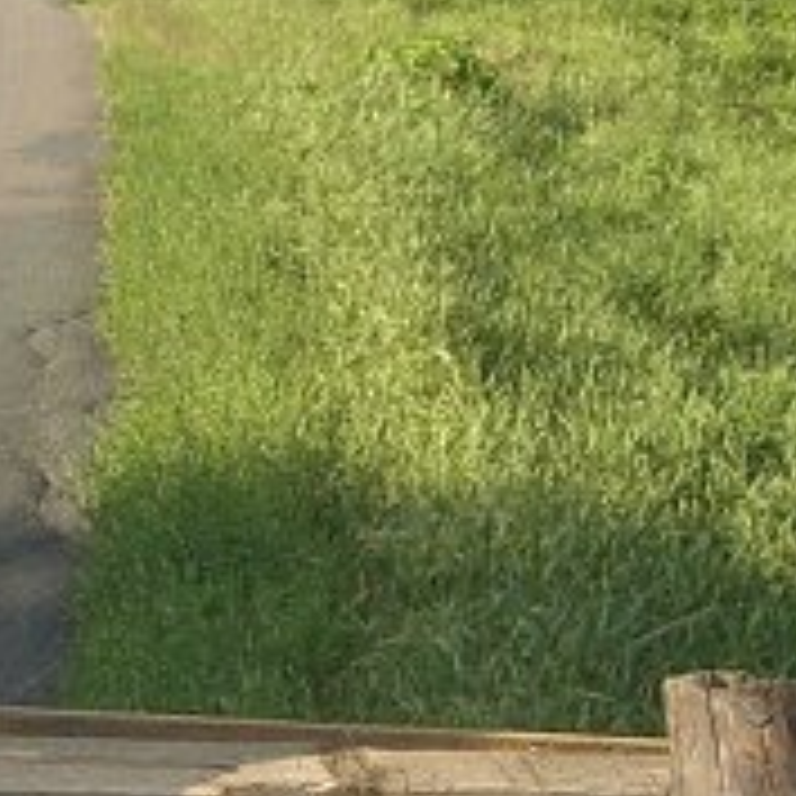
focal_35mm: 152
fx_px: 3954
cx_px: -337
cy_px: 895
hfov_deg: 11.1
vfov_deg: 11.3
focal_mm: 6.3
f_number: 4.4
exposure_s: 1/250
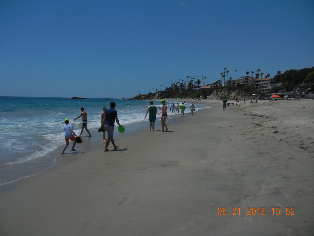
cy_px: 118
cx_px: 157
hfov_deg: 60.0
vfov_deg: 46.8
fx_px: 272
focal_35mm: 30
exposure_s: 1/1773
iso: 160
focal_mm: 5.4
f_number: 7
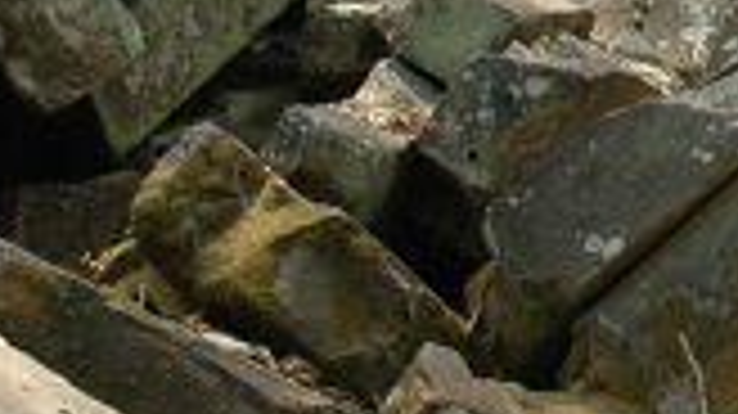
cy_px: -400
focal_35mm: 200
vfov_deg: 5.9
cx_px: 1210
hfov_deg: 10.3
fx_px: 3917
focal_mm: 29
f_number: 5.6
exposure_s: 1/125
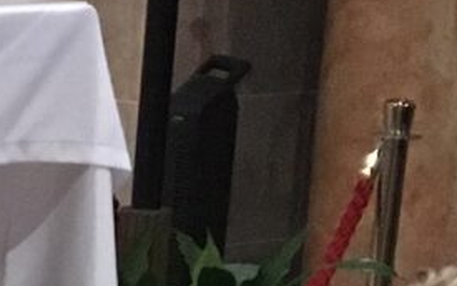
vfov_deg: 5.4
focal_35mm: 215
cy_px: 1094
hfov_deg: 9.6
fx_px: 2678
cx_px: -90
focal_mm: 4.15
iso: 320
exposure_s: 1/17
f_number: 2.2
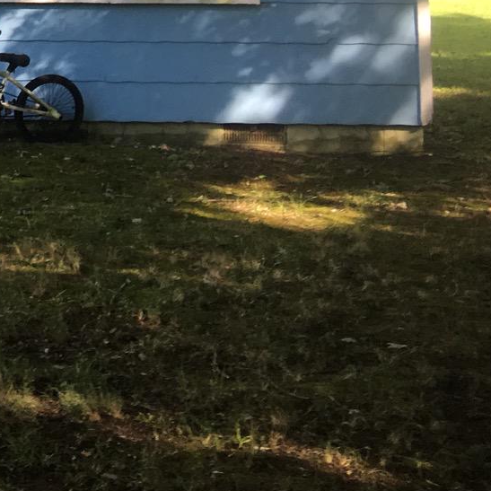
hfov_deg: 15.8
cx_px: -357
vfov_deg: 16.9
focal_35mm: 96
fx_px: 1541
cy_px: -171
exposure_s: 1/120
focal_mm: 4.15
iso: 25
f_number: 2.2
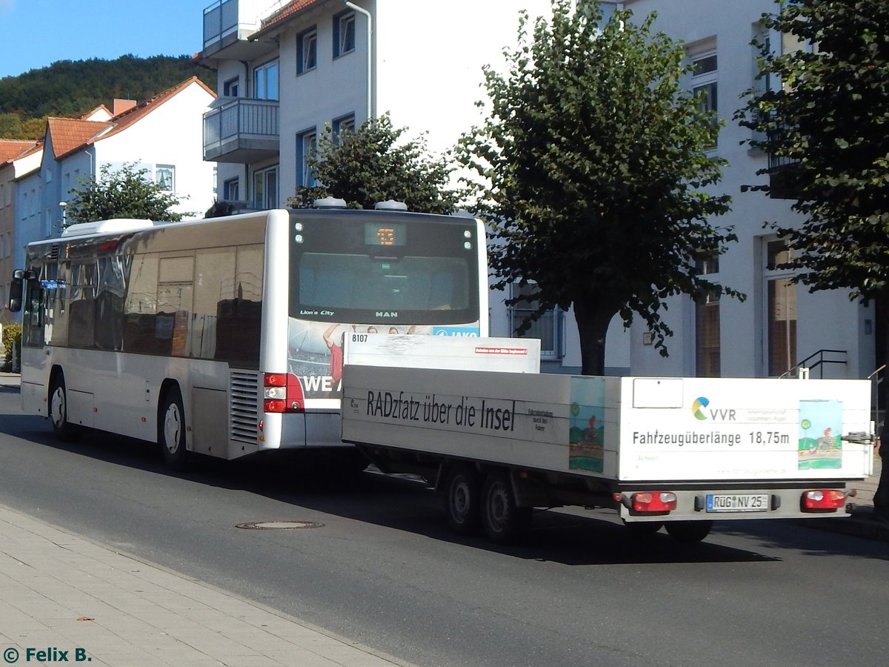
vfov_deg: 33.6
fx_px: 1104
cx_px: 444
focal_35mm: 43
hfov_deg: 43.9
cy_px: 334
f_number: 7.1
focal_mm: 7.7
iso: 125
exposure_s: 1/400
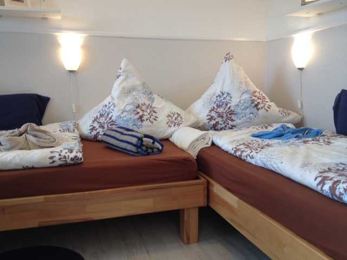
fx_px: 351
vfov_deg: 40.7
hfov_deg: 52.6
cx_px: 174
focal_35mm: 35
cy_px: 130
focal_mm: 4.28
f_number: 2.4
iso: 50
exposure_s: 1/33
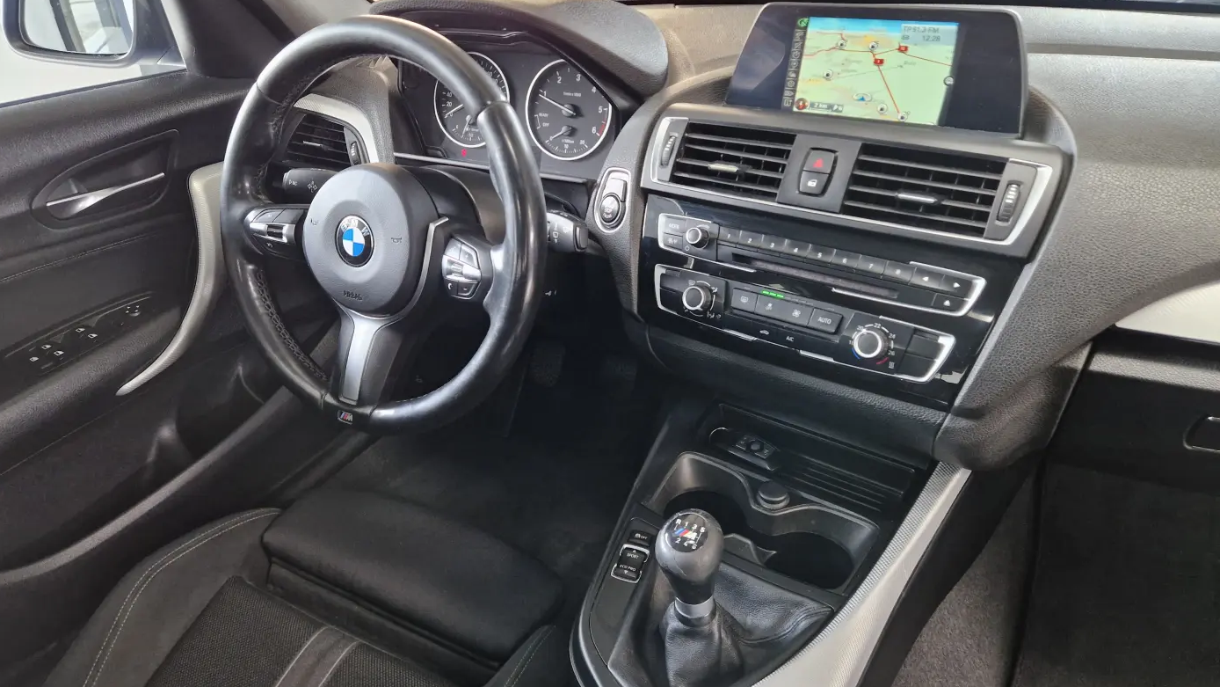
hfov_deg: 71.9
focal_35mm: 26
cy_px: 340
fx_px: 841
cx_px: 588
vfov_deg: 44.4
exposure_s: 1/80
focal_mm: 5.4
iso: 400
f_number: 1.8
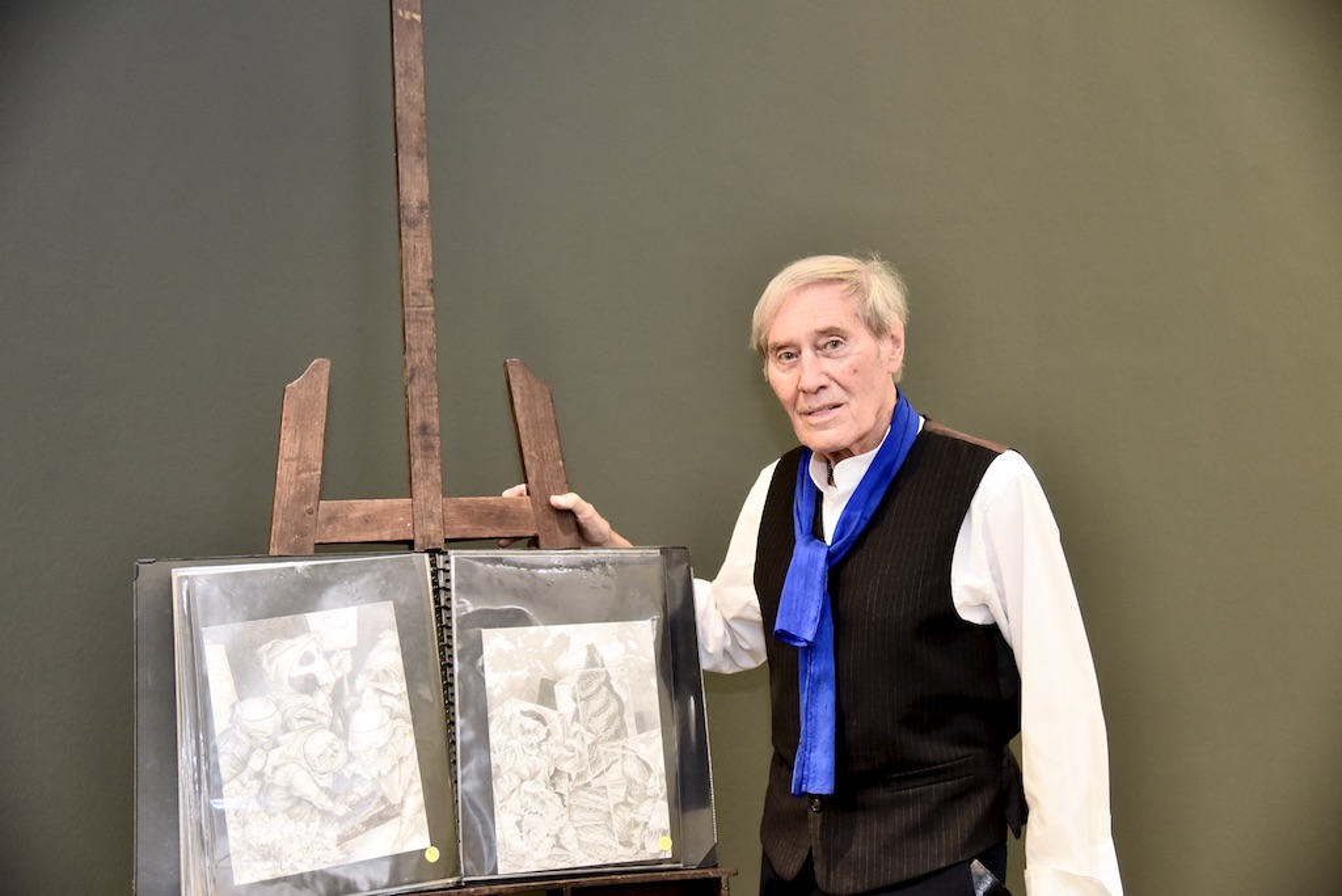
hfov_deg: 39.6
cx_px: 671
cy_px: 448
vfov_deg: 27.0
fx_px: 1865
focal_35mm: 50
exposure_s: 1/60
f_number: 4
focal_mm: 50
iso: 1600
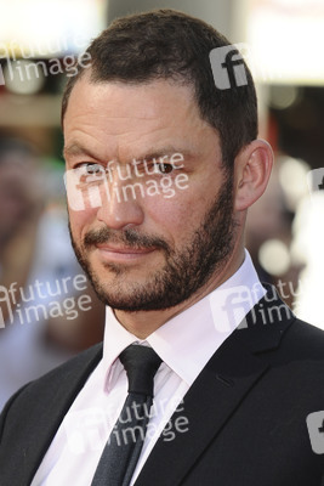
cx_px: 162
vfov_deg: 6.9
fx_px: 4046
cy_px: 243
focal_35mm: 300
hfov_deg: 4.6
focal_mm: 200
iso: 200
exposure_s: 1/250
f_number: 6.3
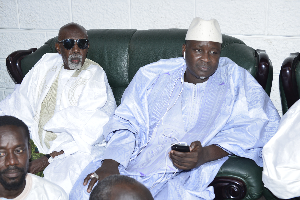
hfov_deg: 38.2
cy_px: 100
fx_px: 433
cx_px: 150
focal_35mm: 52
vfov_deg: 26.0
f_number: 5.6
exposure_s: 1/250
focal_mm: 52
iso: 500
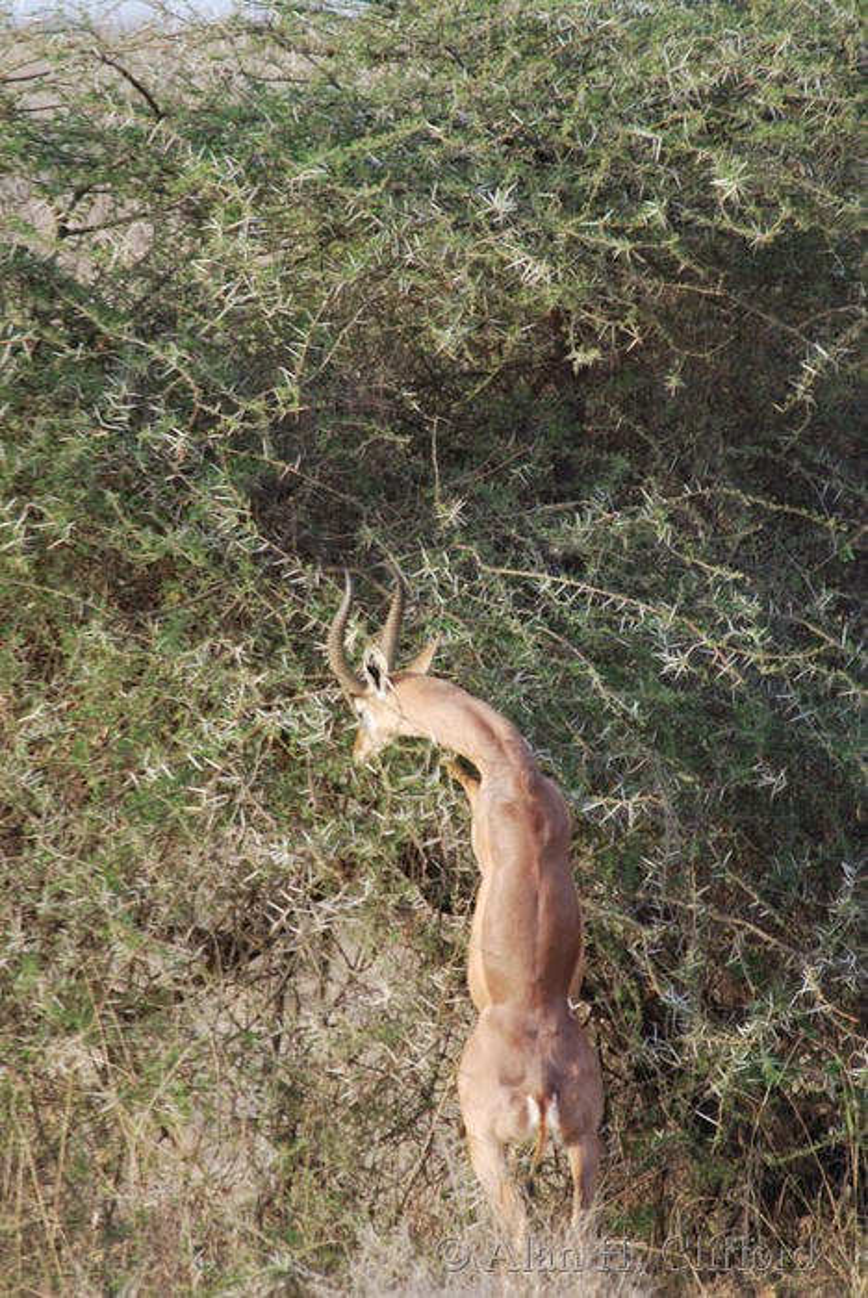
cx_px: 434
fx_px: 21656
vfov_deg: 3.4
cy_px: 649
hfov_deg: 2.3
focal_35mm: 600
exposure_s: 1/100
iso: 200
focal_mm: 400
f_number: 5.6
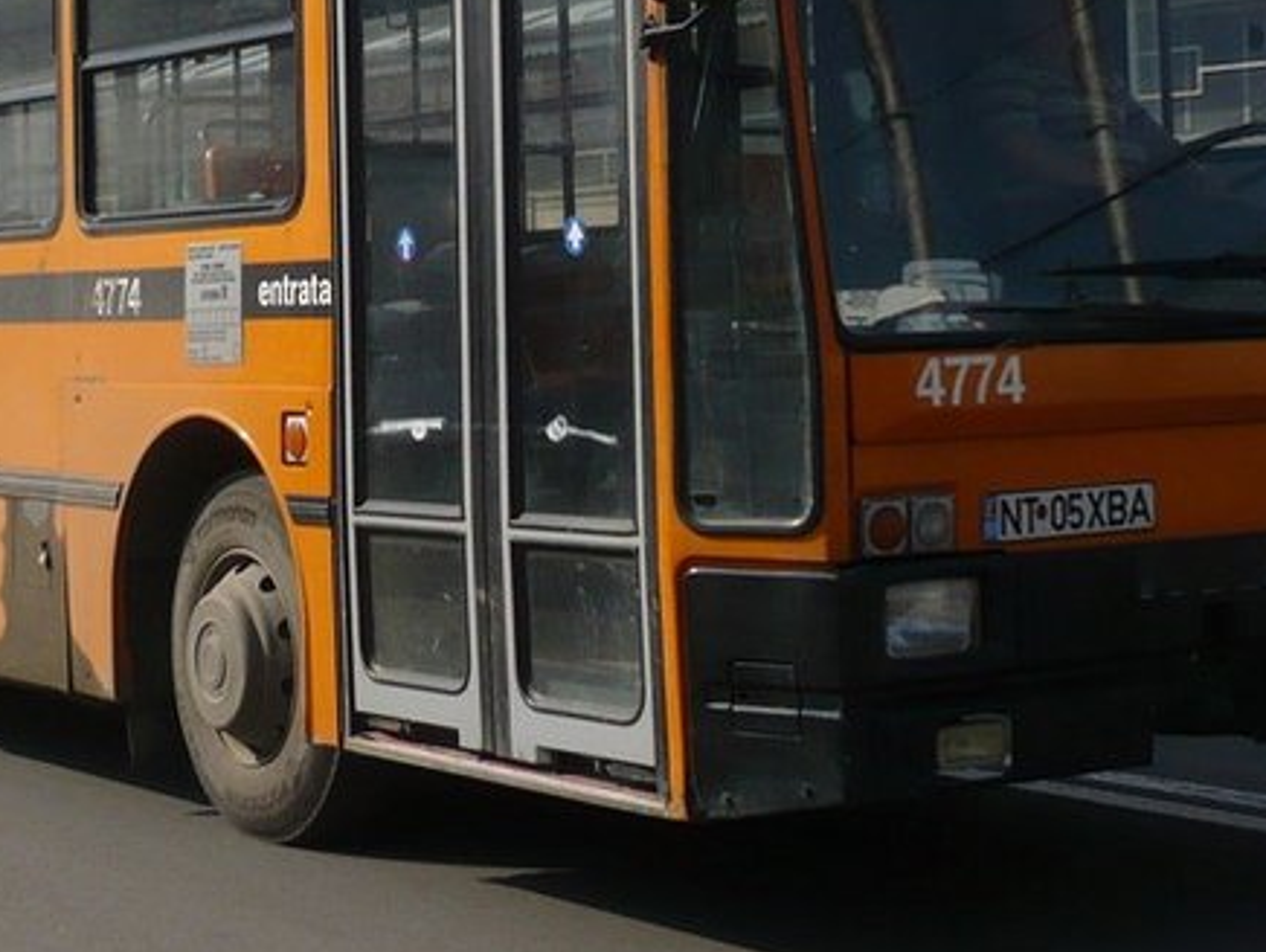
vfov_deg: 22.7
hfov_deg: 30.1
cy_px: 205
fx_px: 2343
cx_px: 441
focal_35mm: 64
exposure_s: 1/320
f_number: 8
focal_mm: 5.8
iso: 100
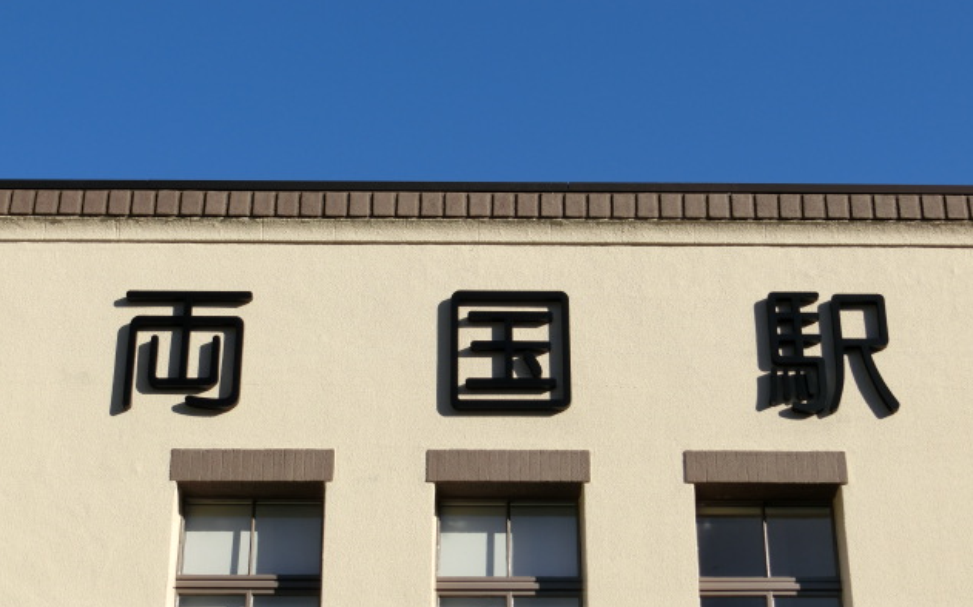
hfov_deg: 24.1
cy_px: 354
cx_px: 492
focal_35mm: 86
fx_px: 2280
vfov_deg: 15.2
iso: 80
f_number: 5.4
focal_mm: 14.3
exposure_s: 1/400
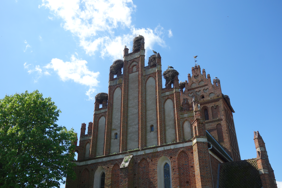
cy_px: 94
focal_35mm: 34
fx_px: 266
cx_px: 141
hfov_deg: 55.8
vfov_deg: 38.9
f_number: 5.6
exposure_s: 1/400
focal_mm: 12.62
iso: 125
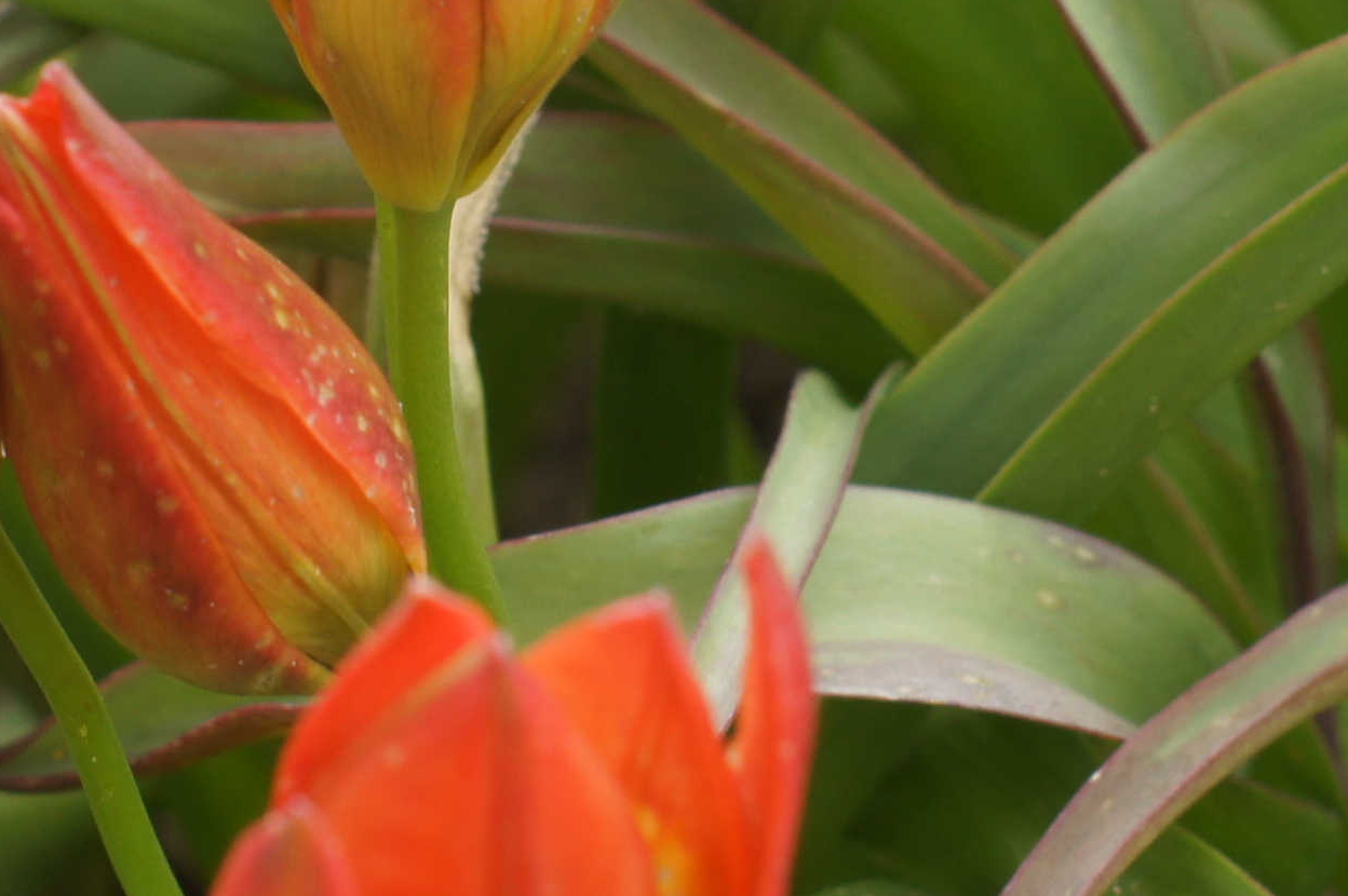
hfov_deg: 7.5
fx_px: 10326
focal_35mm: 276
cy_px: 72
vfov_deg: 5.0
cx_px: 400
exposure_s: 1/80
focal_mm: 50
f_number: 8
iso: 200
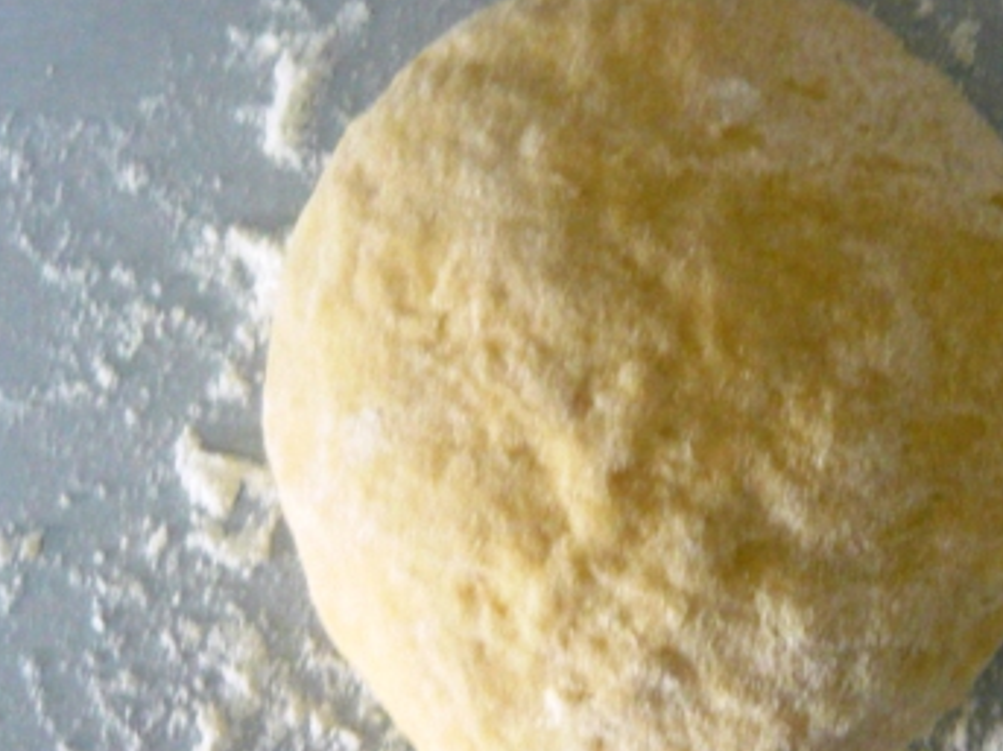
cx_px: 825
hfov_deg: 24.9
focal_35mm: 77
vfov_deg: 19.1
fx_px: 2230
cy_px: 497
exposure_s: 1/25
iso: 400
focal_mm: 5.5
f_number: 2.8
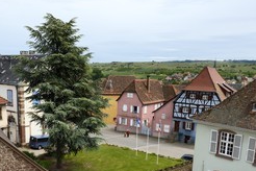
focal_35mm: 41
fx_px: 292
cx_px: 94
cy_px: 140
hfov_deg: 46.9
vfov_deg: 31.7
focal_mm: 24
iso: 200
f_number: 9
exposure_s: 1/400
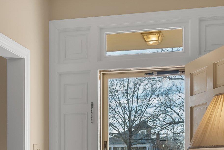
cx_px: 122
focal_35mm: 58
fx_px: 361
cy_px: 154
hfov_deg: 34.4
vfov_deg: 22.4
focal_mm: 26
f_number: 8
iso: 400
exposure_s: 1/125
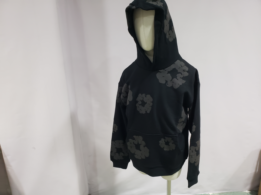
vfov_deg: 53.1
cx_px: 130
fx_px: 196
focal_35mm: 26
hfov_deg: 67.3
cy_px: 98
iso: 400
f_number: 2.4
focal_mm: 4.3
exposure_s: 1/100
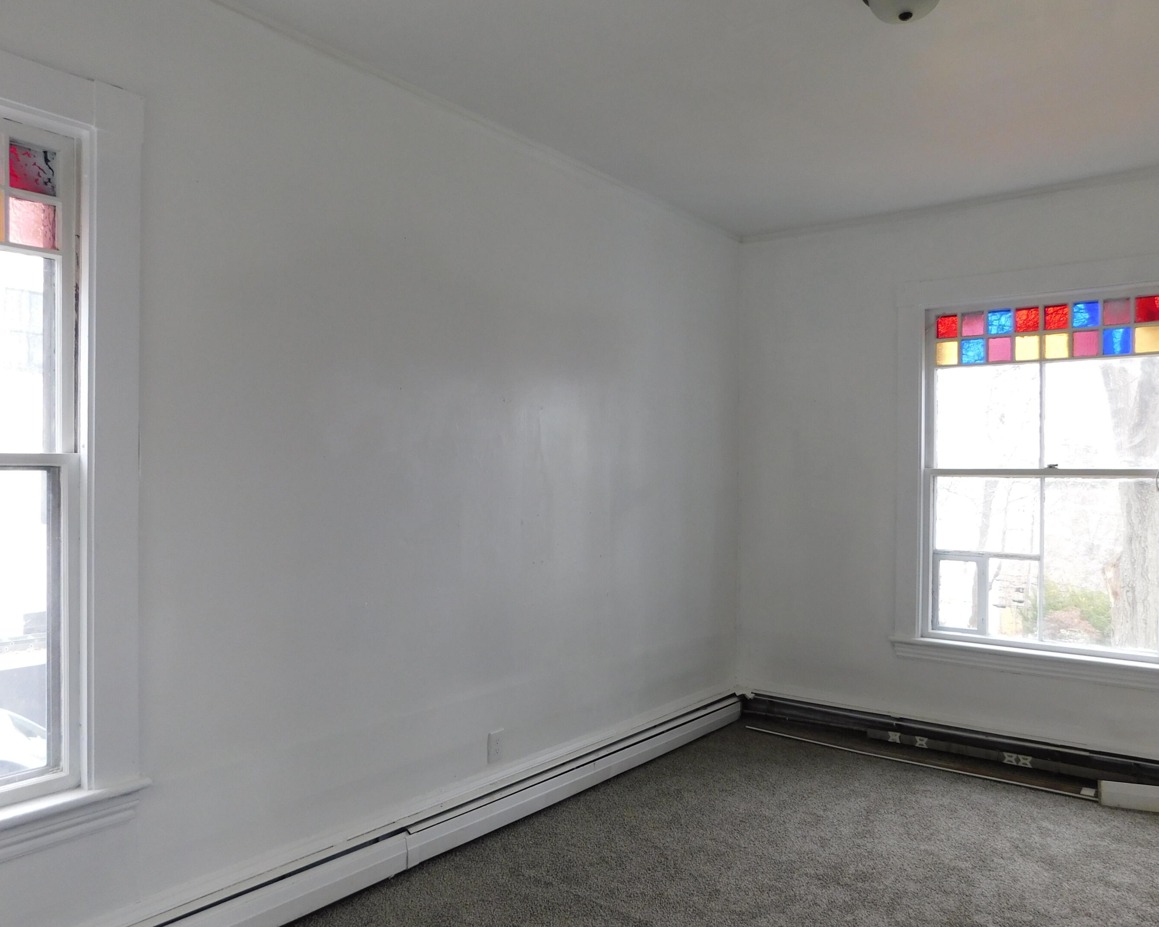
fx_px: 858
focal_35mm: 25
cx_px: 602
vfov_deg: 56.8
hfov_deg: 68.1
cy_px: 483
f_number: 3
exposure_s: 1/40
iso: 125
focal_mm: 4
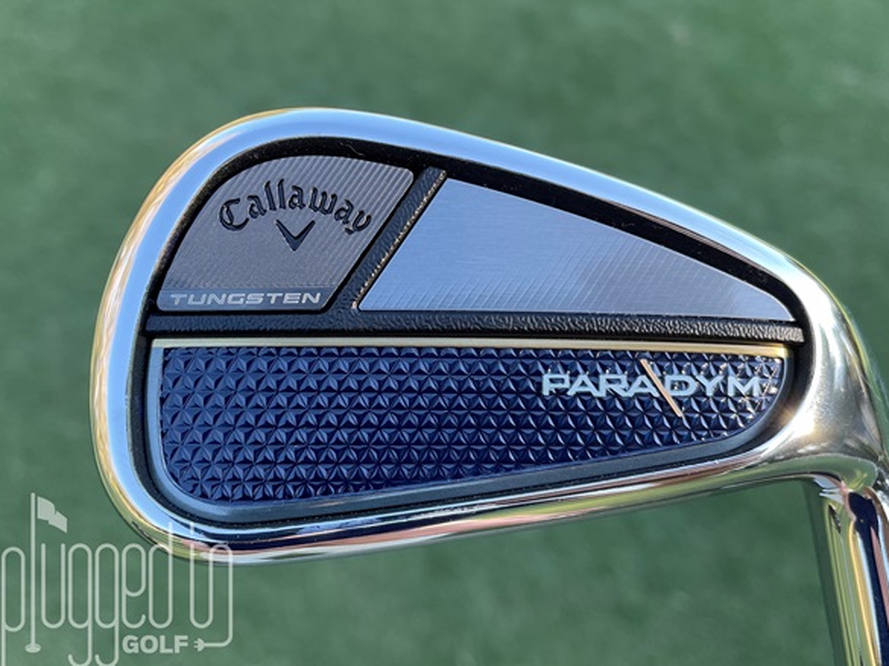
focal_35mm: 28
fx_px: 719
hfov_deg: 63.4
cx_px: 467
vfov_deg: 49.7
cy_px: 322
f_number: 1.6
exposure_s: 1/121
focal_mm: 4.2
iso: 32
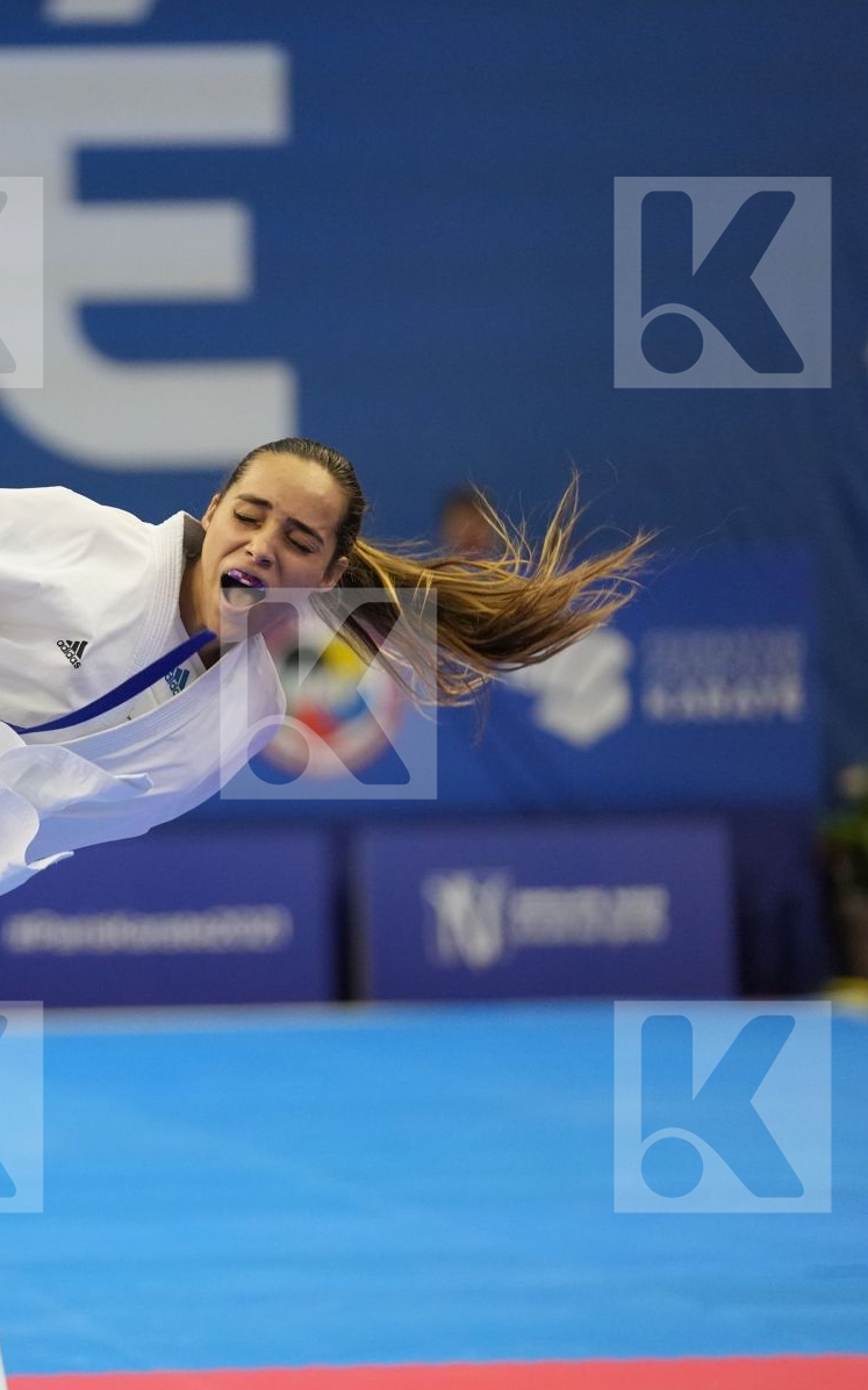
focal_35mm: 247
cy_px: 694
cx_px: -65
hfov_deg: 5.3
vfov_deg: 8.5
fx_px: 9353
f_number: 2.8
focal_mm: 161
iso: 3200
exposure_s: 1/1000
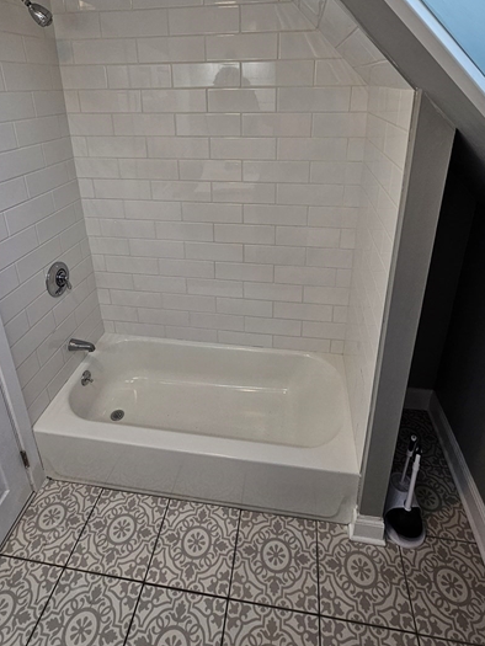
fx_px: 355
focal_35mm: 19
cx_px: 242
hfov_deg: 68.7
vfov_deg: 82.5
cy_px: 229
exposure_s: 1/120
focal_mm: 2.2
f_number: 2.2
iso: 80
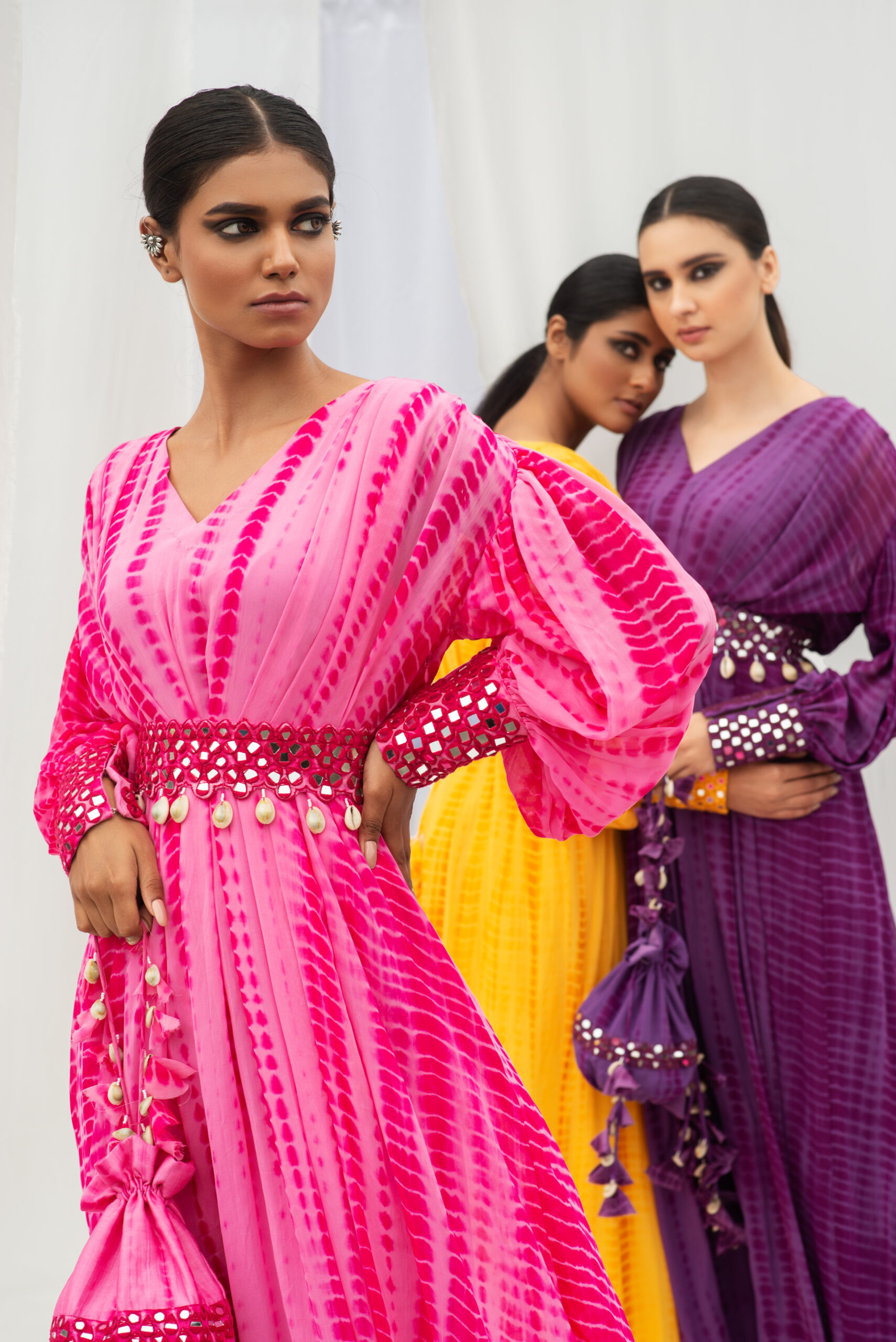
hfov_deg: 16.1
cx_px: 448
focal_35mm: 85
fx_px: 3170
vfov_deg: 23.9
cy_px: 671
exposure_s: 1/160
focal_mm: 85
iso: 250
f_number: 7.1
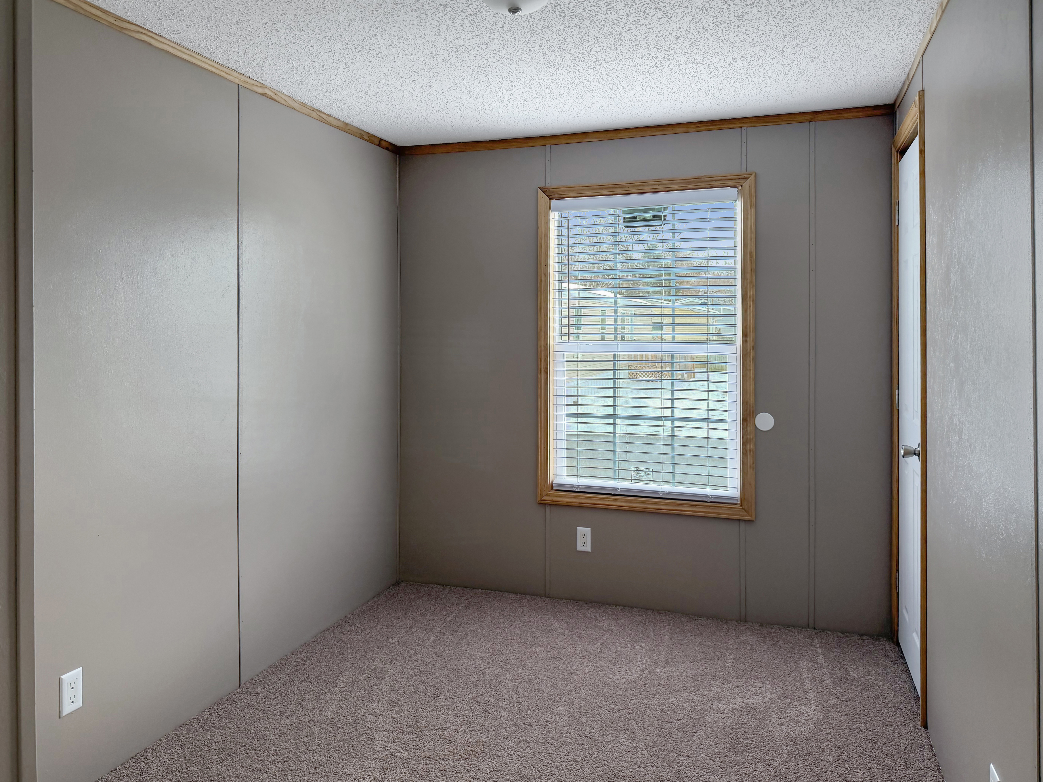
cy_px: 391
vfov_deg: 56.8
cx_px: 522
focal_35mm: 24
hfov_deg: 71.6
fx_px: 723
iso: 125
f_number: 1.78
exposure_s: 1/209
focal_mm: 6.76
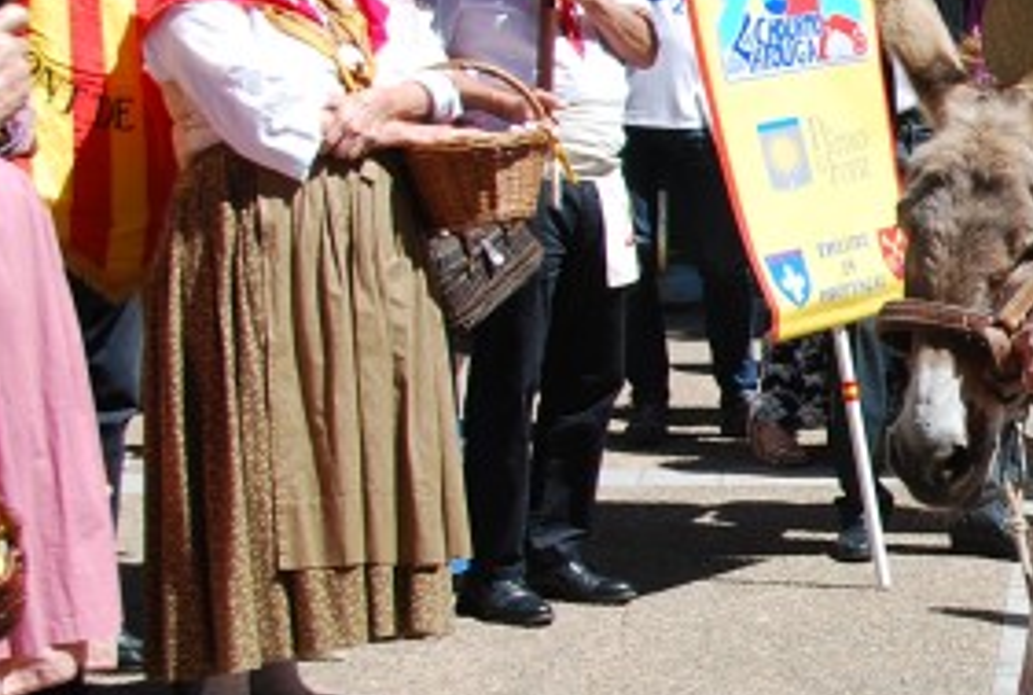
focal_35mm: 124
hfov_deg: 15.4
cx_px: 1458
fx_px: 3568
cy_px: 419
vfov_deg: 11.1
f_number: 8
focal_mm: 26
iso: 100
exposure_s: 1/250
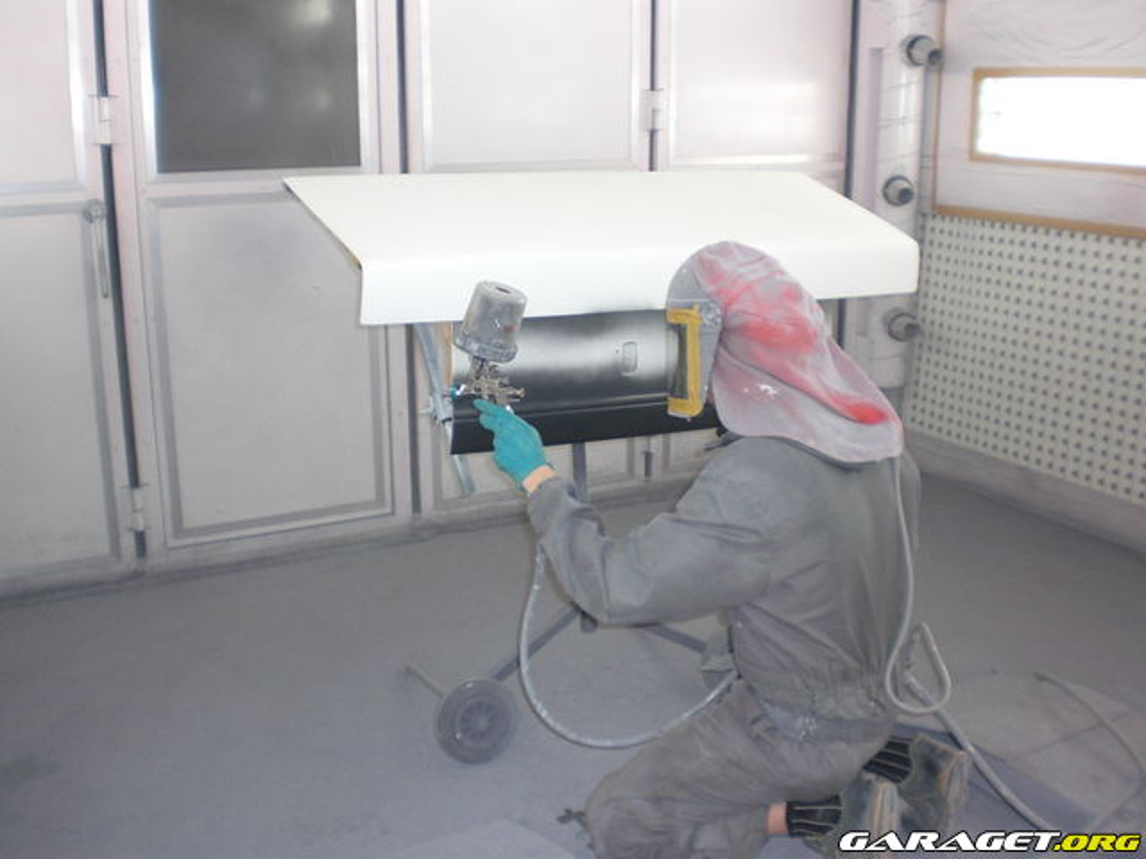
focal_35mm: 36
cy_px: 430
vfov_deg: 39.7
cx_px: 573
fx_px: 1192
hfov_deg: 51.4
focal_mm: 6.3
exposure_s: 1/100
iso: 200
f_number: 3.1
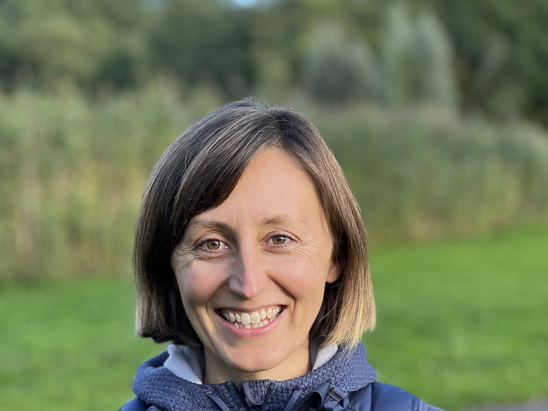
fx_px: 1631
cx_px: 274
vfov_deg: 14.3
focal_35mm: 103
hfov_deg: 19.1
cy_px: 308
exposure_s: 1/121
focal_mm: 9
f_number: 2.8
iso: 50
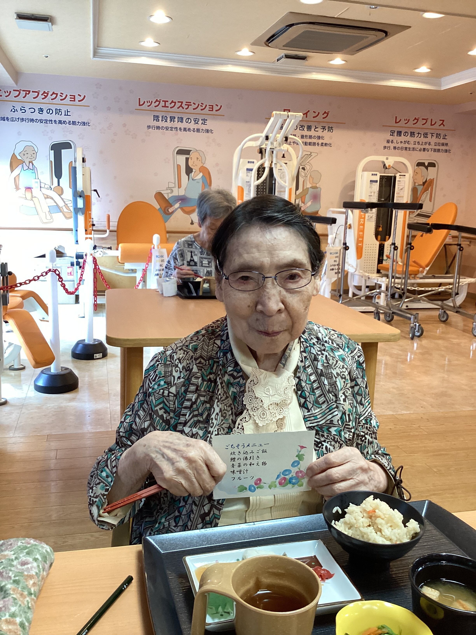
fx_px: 568
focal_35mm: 31
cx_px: 238
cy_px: 318
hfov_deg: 45.4
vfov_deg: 58.4
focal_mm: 3.3
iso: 160
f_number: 2.4
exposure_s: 1/60
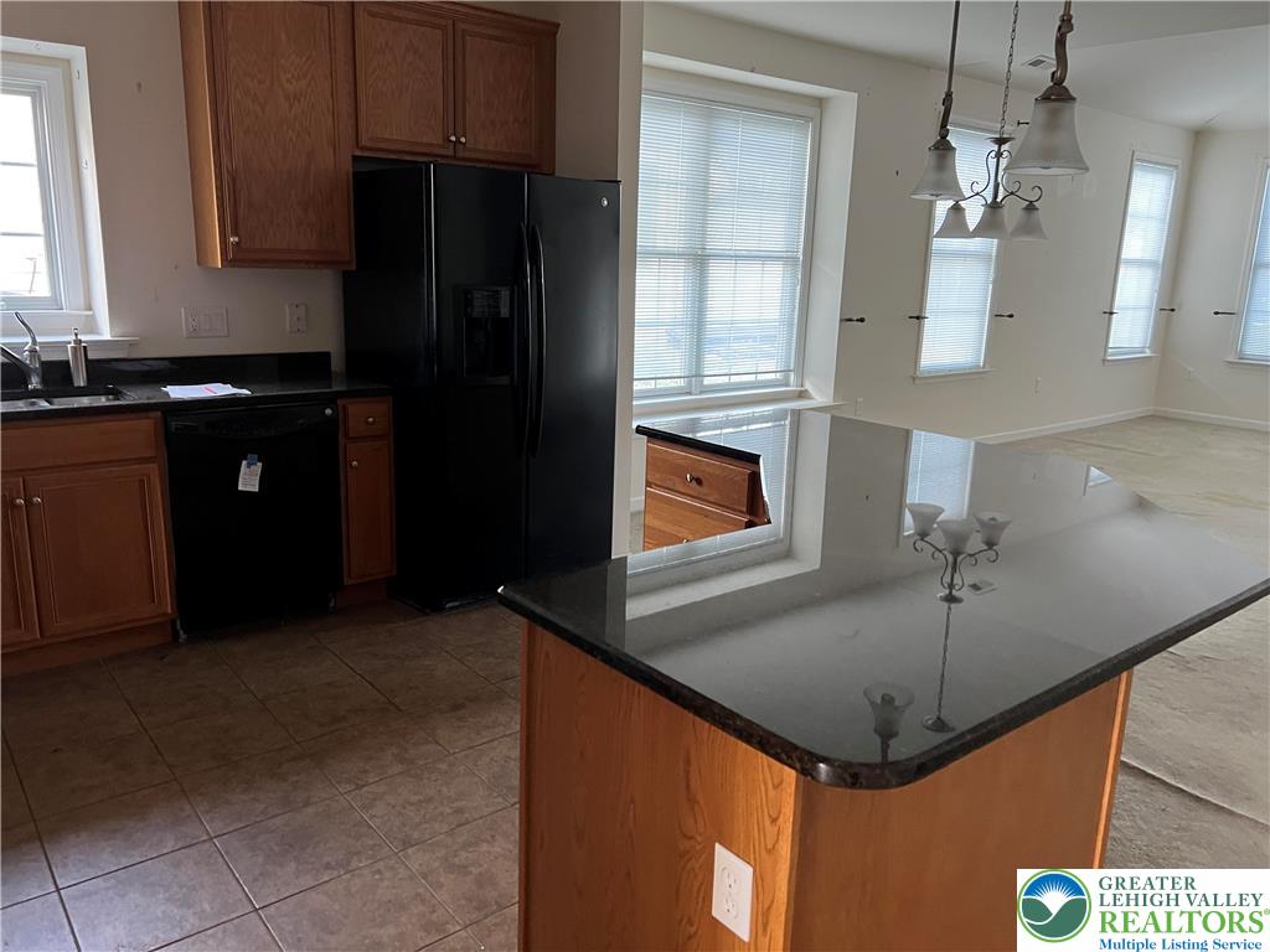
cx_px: 635
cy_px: 476
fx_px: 954
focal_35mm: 26
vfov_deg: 53.1
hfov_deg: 67.3
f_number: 1.5
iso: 500
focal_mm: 5.7
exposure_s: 1/60
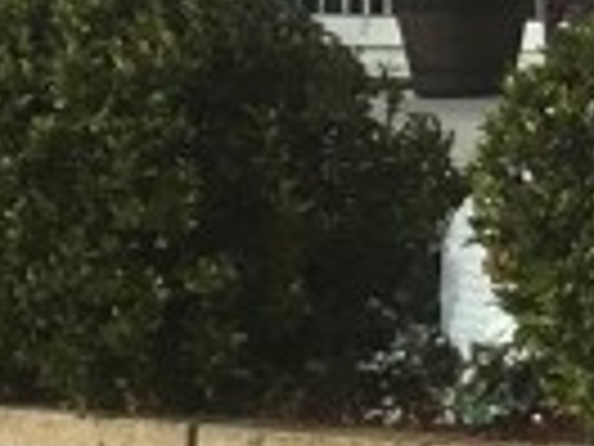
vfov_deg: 6.1
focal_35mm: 241
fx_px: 4135
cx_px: 1256
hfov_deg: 7.8
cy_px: -185
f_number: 2.4
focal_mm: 3.3
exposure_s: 1/1664
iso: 25
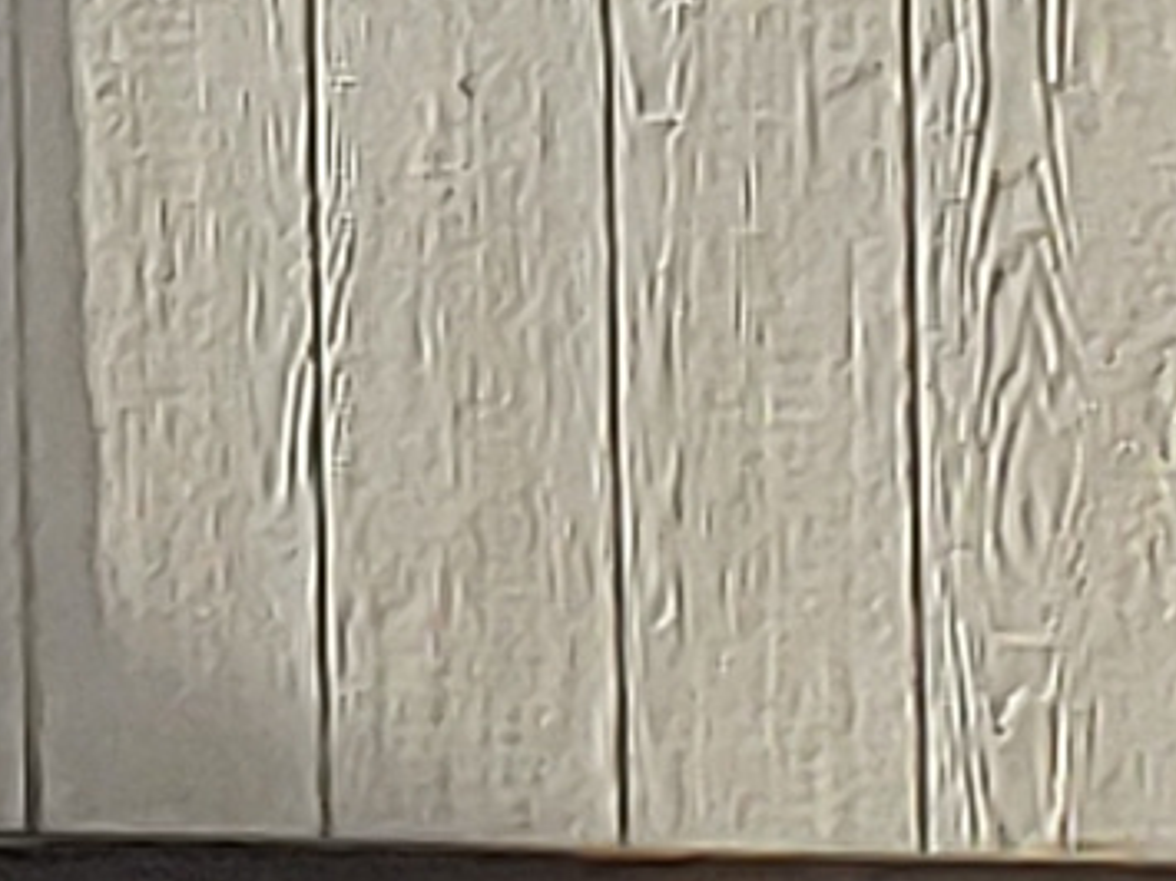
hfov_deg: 4.7
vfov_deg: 3.6
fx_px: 14094
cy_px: -855
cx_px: -1352
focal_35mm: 415
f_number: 1.5
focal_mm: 4.23
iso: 50
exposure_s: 1/1961
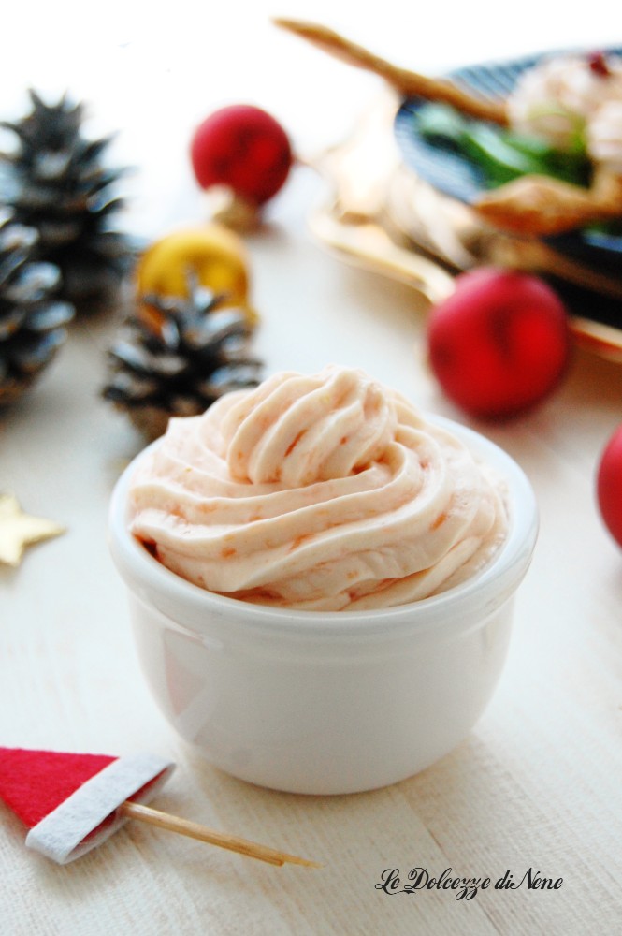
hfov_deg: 22.6
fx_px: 1558
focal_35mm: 60
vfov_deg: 33.4
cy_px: 468
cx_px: 311
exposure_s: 1/15
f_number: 5
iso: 800
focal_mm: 40
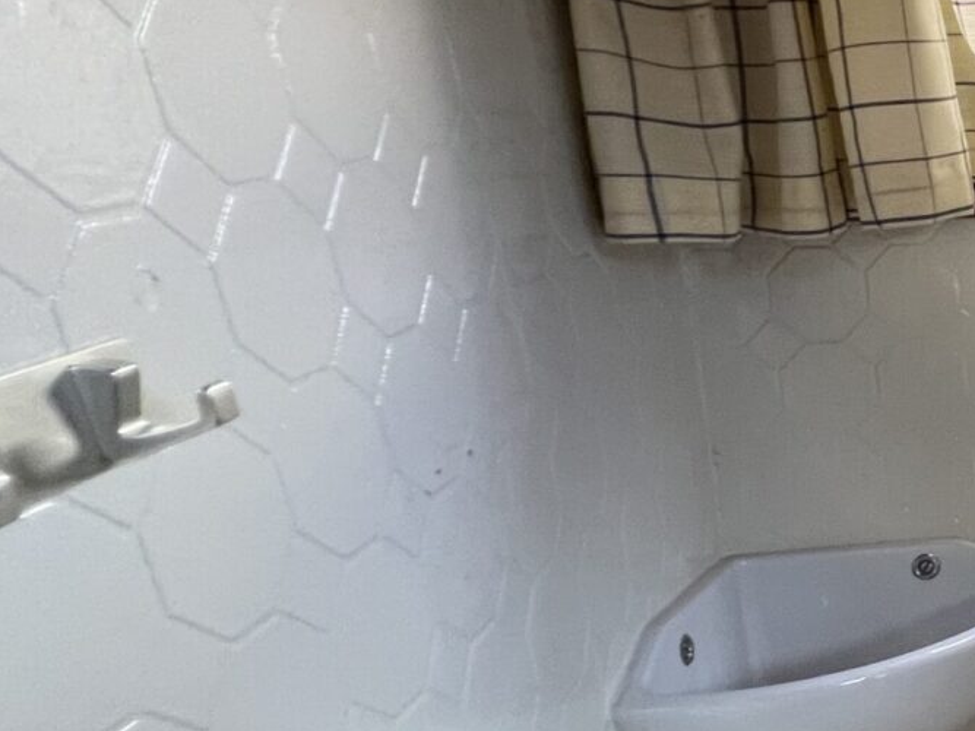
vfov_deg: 36.7
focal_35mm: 39
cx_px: 1414
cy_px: 428
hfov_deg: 30.4
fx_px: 1098
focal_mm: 1.57
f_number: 1.8
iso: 250
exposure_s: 1/60
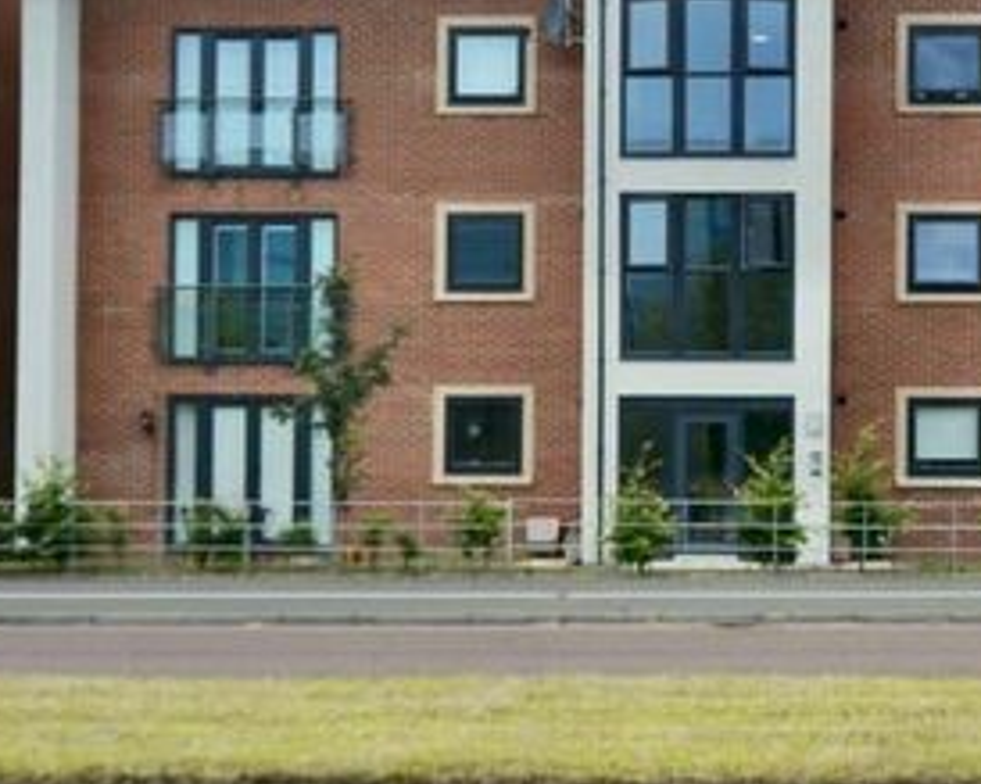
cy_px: 371
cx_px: 741
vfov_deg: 21.2
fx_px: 2090
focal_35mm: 72
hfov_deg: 26.1
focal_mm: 20
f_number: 3.5
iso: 100
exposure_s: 1/800
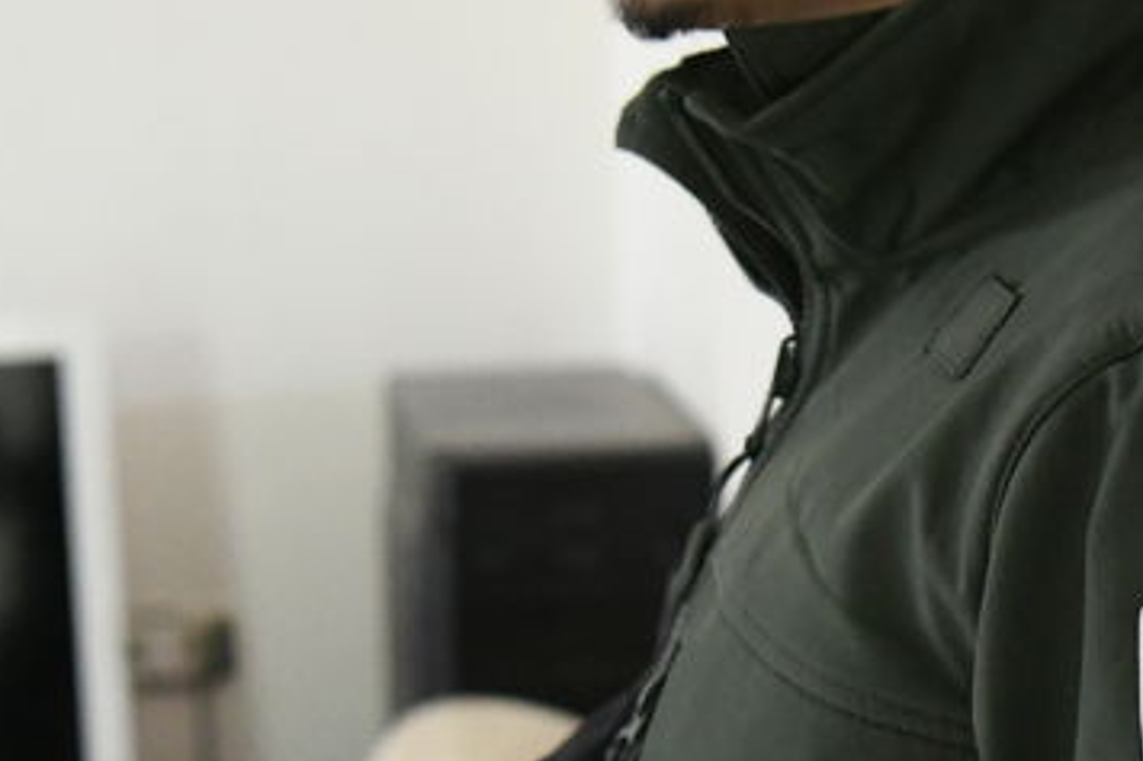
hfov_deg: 15.9
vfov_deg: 10.9
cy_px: 490
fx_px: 3998
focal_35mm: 126
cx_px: 1172
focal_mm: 32
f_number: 2.8
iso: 6400
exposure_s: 1/80
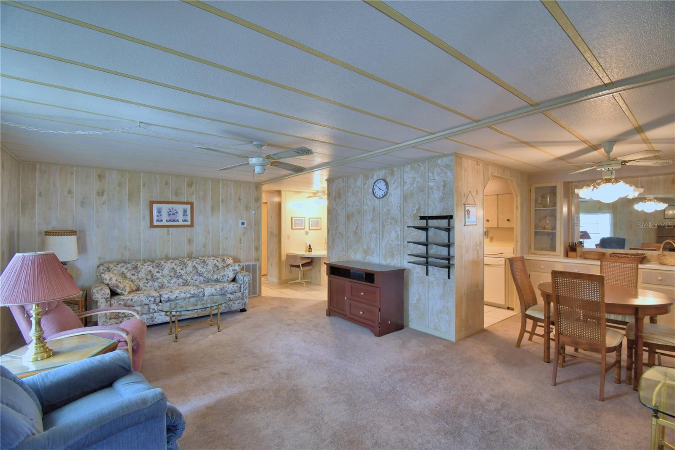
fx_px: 281
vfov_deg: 77.3
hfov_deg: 100.4
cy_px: 225
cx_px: 338
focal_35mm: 15
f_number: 4.5
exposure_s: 1/50
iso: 400
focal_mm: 10
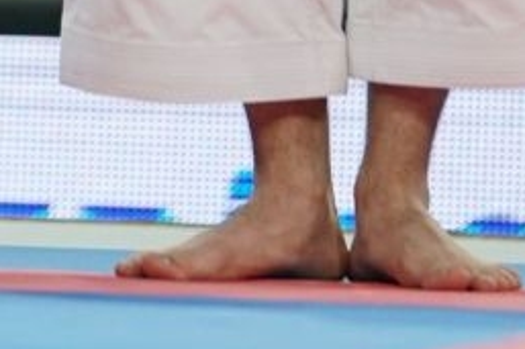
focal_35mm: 1400
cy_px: -857
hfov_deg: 1.5
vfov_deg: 1.0
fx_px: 20403
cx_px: -552
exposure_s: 1/500
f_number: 2.8
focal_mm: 200
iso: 1000
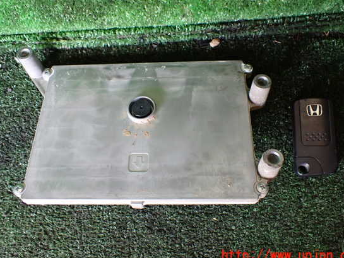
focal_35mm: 33
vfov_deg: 42.9
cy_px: 122
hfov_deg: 55.3
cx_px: 175
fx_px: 328
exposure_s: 1/100
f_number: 2.3
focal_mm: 5.4
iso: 800
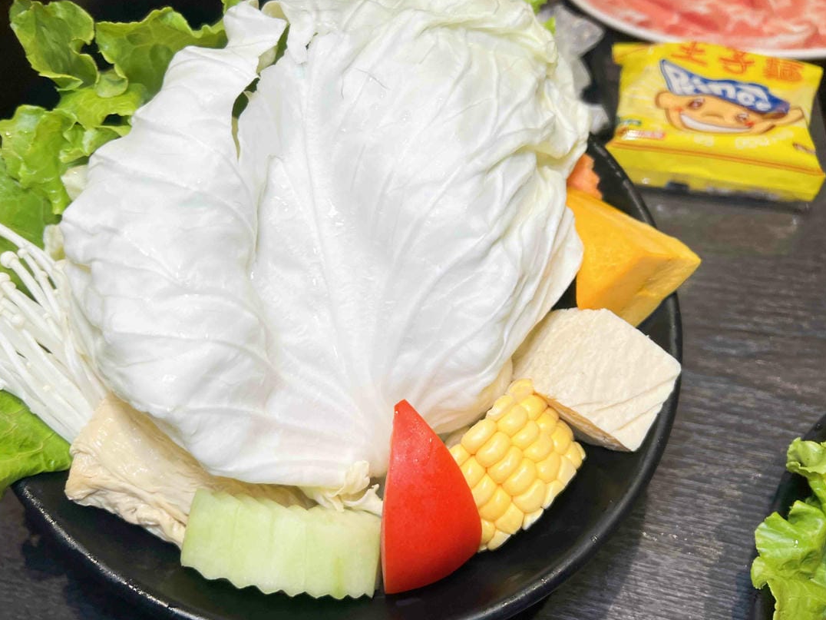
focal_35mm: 29
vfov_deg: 48.2
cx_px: 393
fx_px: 692
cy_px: 290
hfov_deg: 61.6
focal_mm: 5.7
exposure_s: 1/121
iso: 50
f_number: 1.5
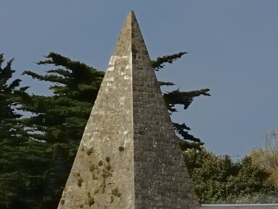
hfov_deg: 3.5
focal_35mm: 569
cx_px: 274
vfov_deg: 2.6
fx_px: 4571
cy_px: 404
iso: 100
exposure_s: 1/500
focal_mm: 102
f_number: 6.7
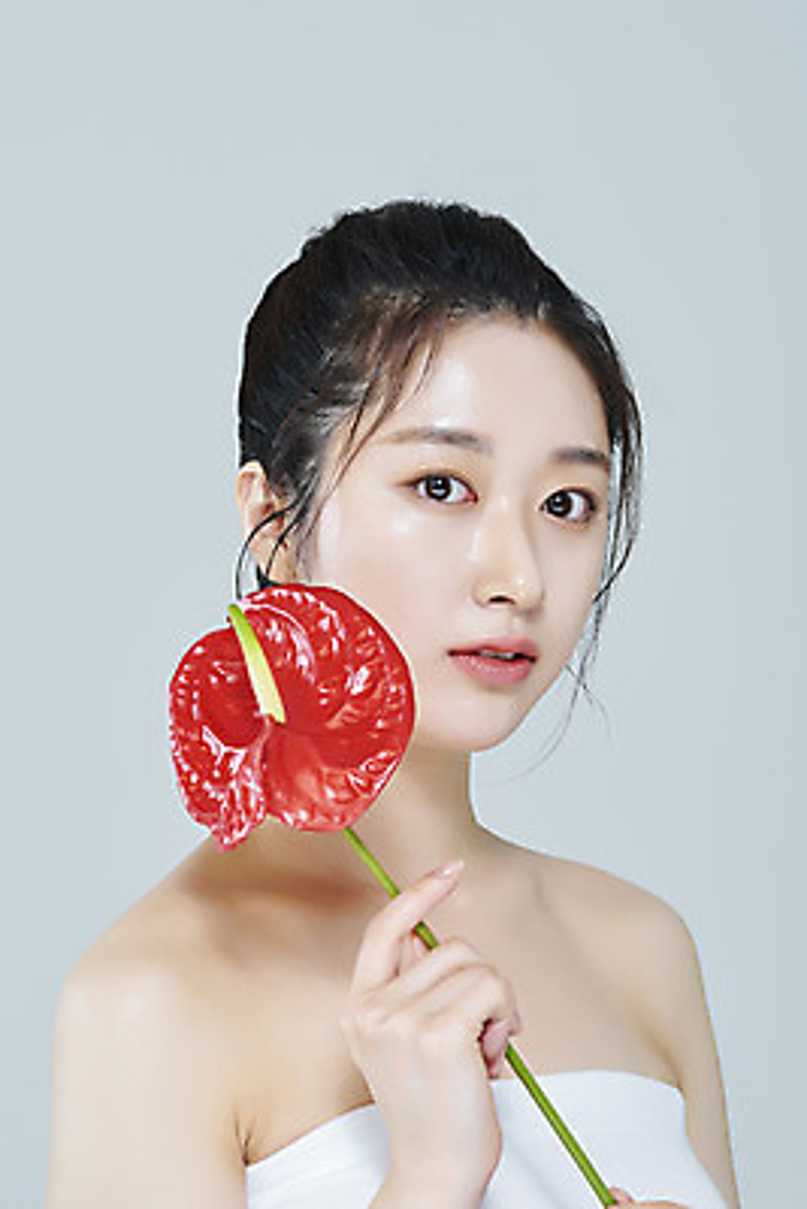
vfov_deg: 19.4
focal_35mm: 105
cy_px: 604
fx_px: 3527
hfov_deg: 13.1
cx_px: 404
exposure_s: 1/125
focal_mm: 105
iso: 64
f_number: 11
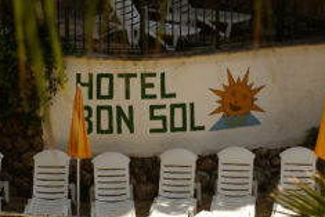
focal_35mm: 243
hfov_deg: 8.5
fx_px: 2195
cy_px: 151
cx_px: 162
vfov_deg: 5.7
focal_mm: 85
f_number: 8
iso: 100
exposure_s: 1/200
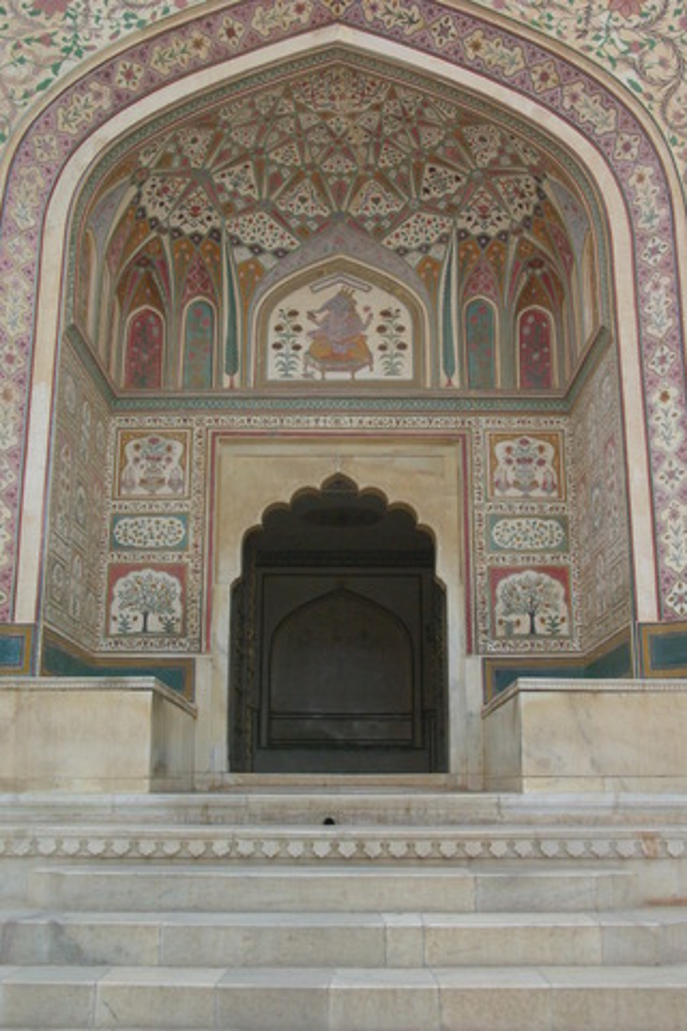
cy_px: 516
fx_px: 1116
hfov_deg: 34.2
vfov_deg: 49.6
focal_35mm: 39
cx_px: 344
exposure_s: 1/180
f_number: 8
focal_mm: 26
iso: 800
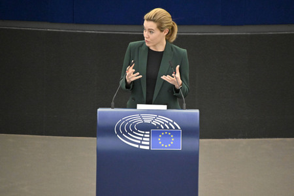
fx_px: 4083
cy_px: 98
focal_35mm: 500
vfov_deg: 2.7
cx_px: 147
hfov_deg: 4.1
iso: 6400
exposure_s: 1/400
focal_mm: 500
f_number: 6.3
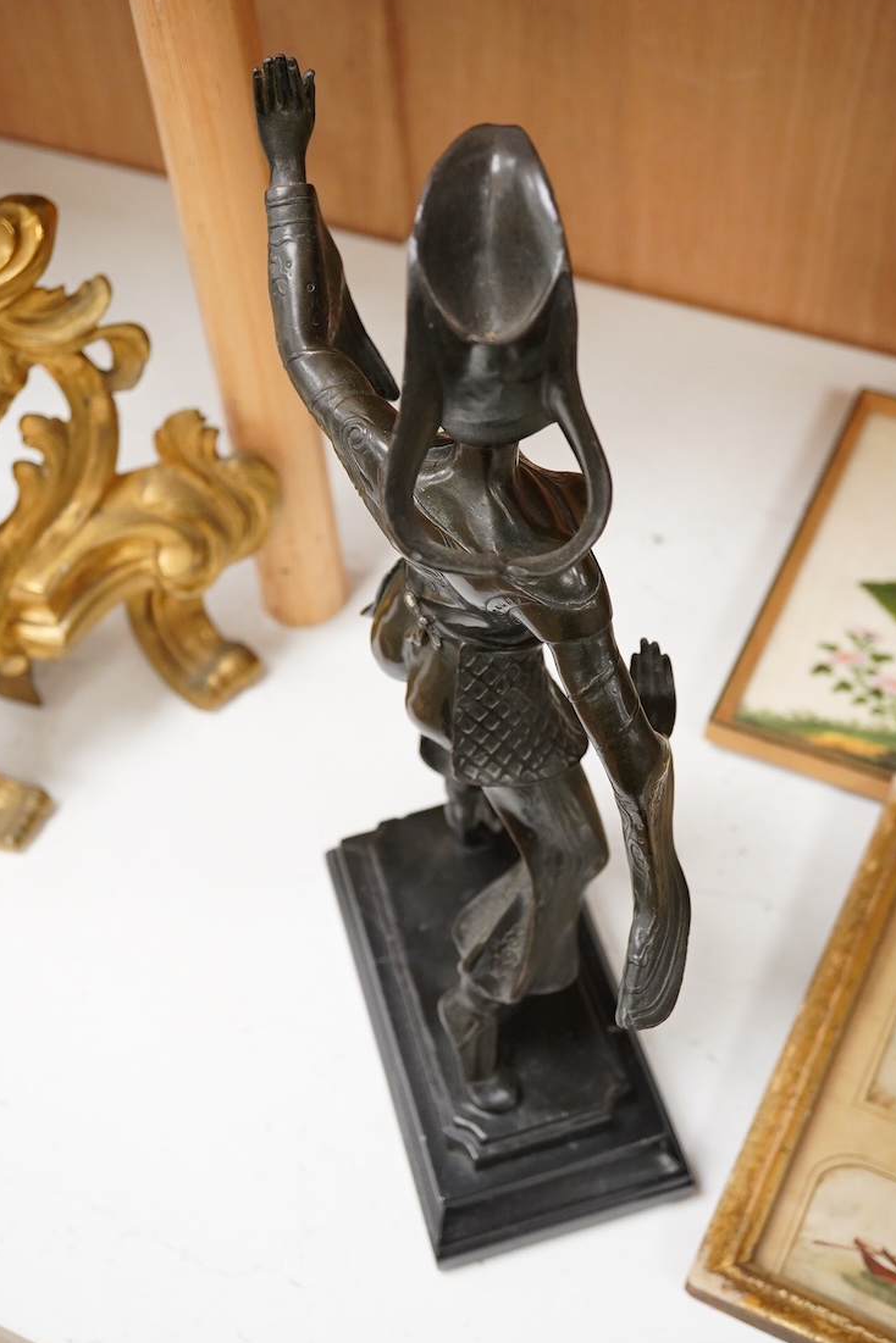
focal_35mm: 46
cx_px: 452
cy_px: 667
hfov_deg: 29.2
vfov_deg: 42.7
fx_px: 1717
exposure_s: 1/160
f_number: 7.1
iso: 2500
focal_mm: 30
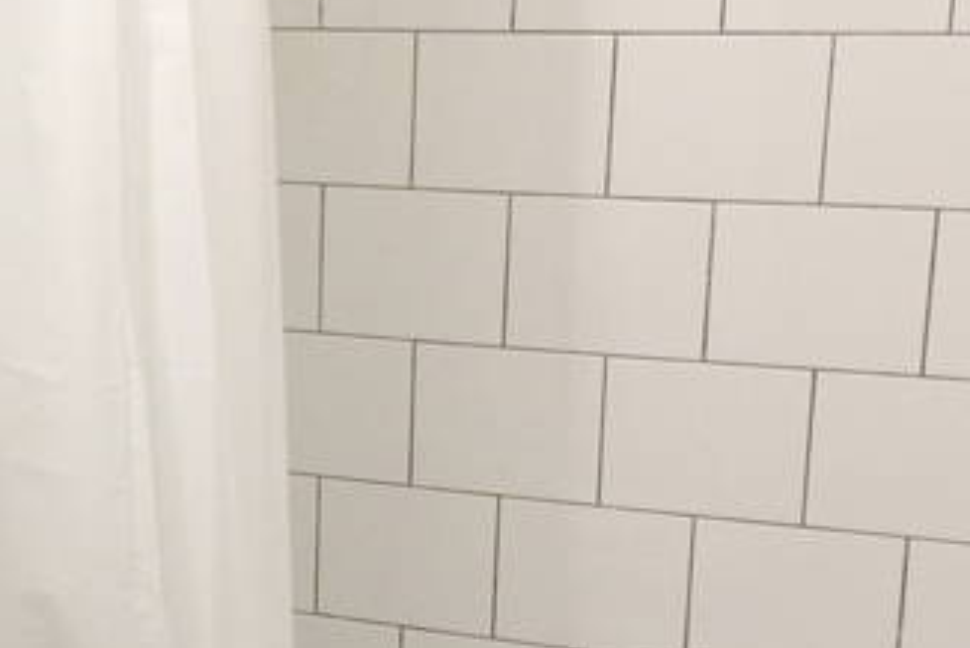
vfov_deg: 18.6
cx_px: 125
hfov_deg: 26.9
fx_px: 1969
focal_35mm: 73
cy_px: 452
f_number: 2.2
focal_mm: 4.15
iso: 250
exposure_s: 1/30
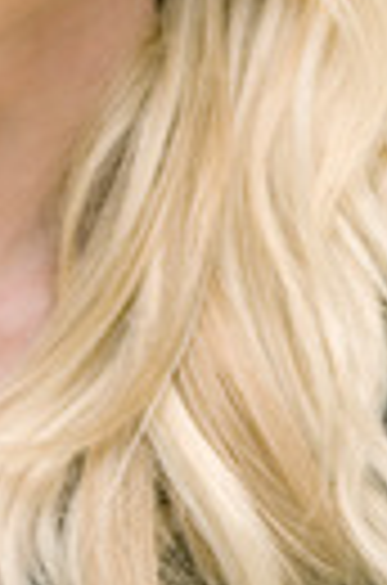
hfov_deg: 2.6
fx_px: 8478
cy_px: -94
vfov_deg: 3.9
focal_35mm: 523
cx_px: 122
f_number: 5.6
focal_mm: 170
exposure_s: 1/60
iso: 500
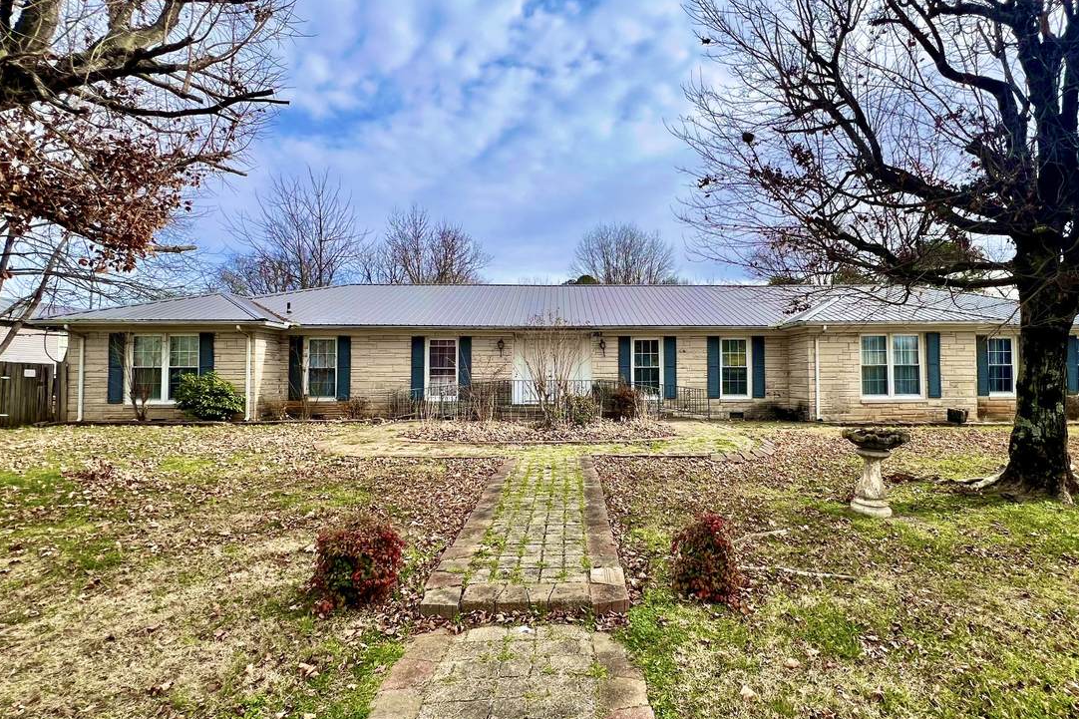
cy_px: 365
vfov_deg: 73.7
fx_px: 479
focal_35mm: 16
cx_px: 583
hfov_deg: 96.5
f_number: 1.8
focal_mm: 1.57
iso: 32
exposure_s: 1/1248
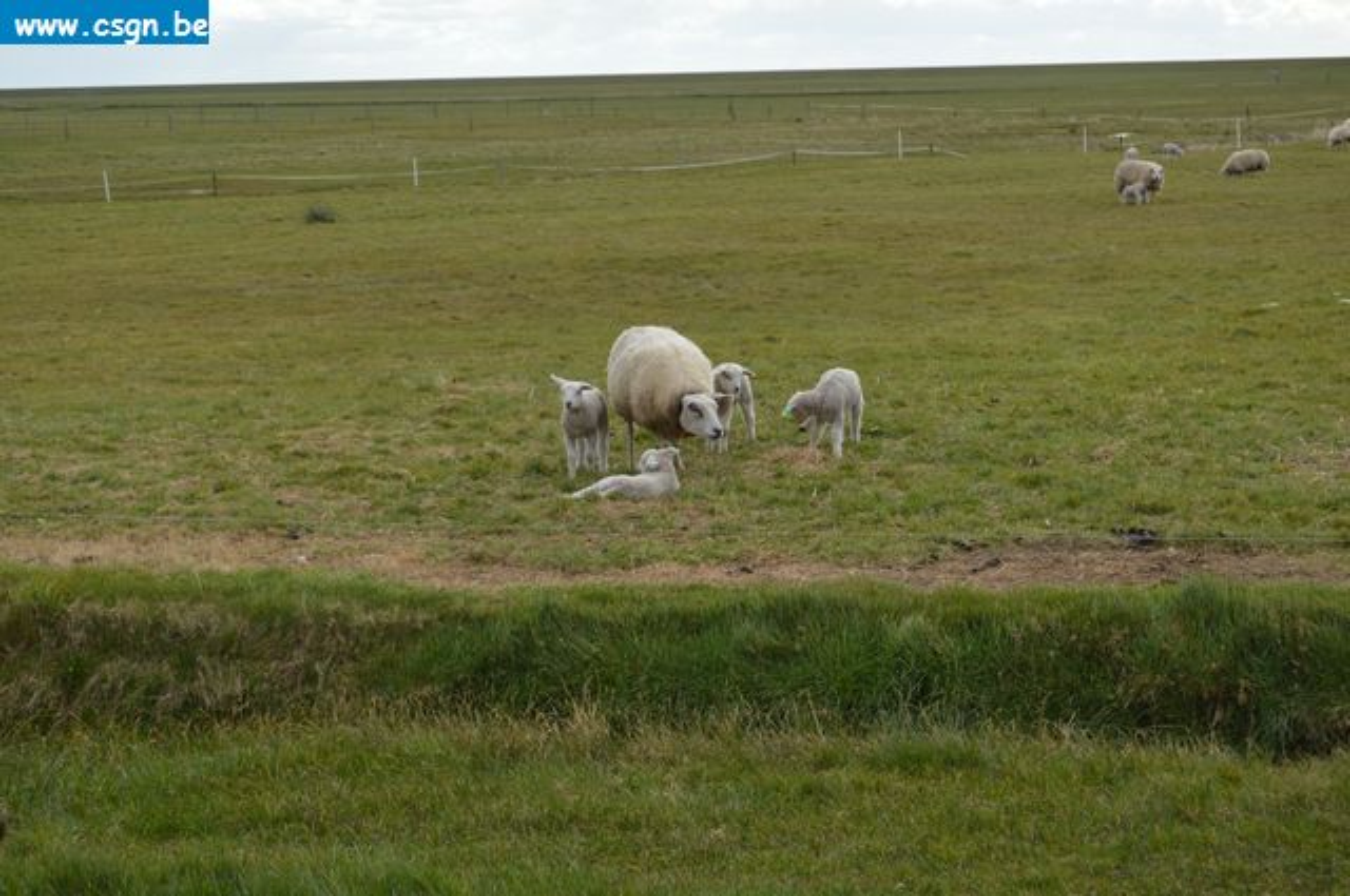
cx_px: 675
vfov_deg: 16.5
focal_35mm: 82
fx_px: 3090
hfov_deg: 24.6
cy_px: 448
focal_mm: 55
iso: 100
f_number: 8
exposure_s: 1/250
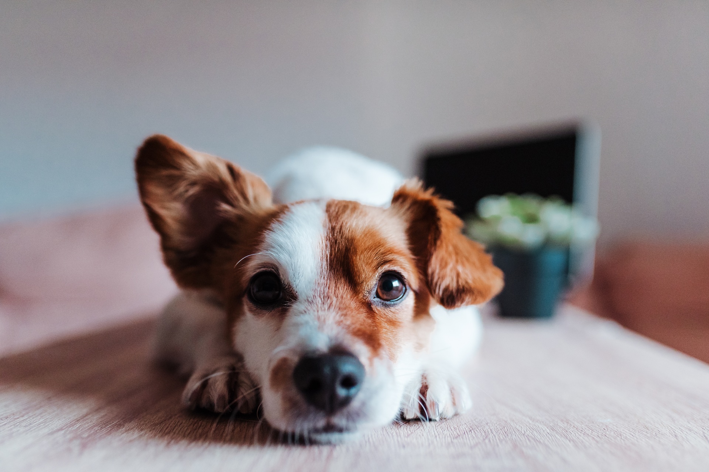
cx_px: 354
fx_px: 689
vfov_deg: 37.9
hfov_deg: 54.4
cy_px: 236
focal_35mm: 35
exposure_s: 1/400
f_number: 2.2
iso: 3200
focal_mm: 35
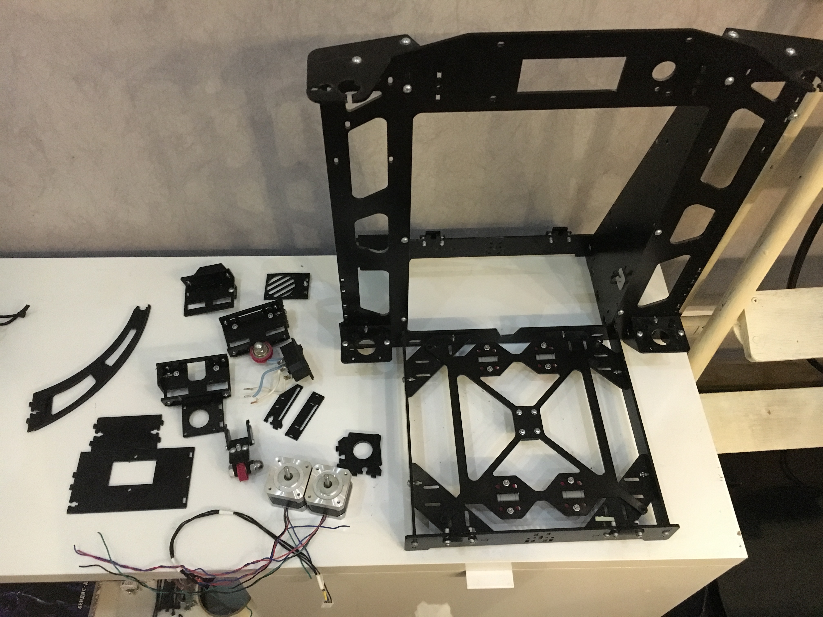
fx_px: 689
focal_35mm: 29
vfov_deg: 48.2
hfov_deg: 61.7
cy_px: 308
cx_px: 412
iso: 320
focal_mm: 4.15
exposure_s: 1/17
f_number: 2.2
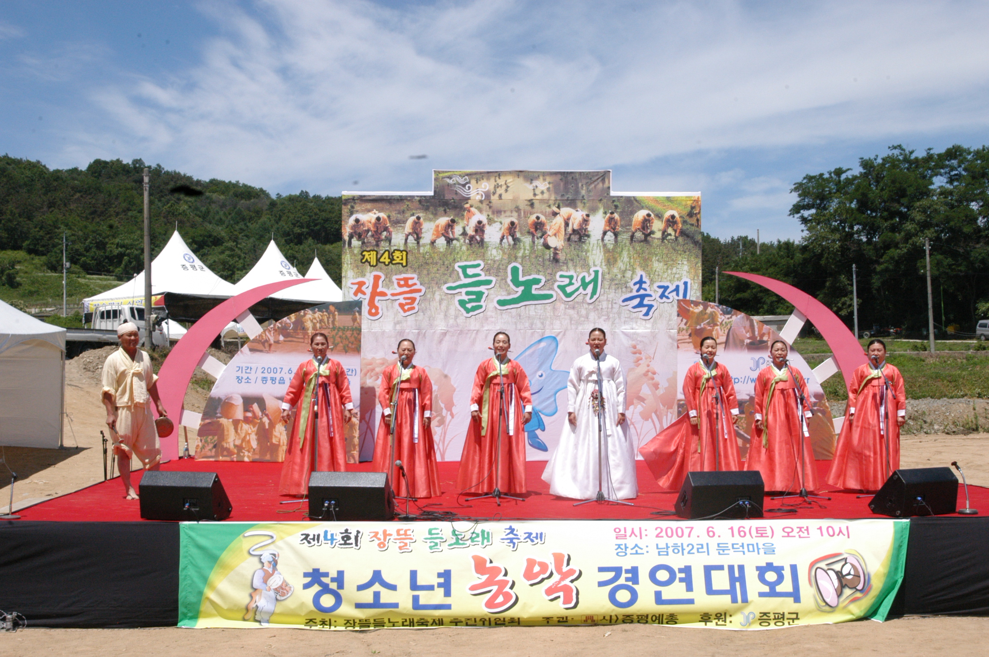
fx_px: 1317
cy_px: 328
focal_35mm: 48
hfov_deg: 41.2
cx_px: 494
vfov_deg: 28.0
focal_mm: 32
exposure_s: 1/750
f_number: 14
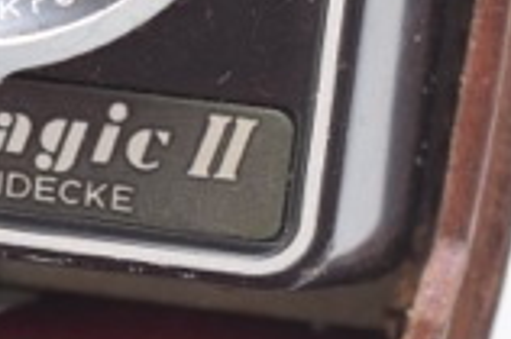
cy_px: 140
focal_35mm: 316
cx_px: -123
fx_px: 4481
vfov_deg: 4.3
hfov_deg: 6.5
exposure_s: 1/125
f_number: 5.6
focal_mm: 52
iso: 800
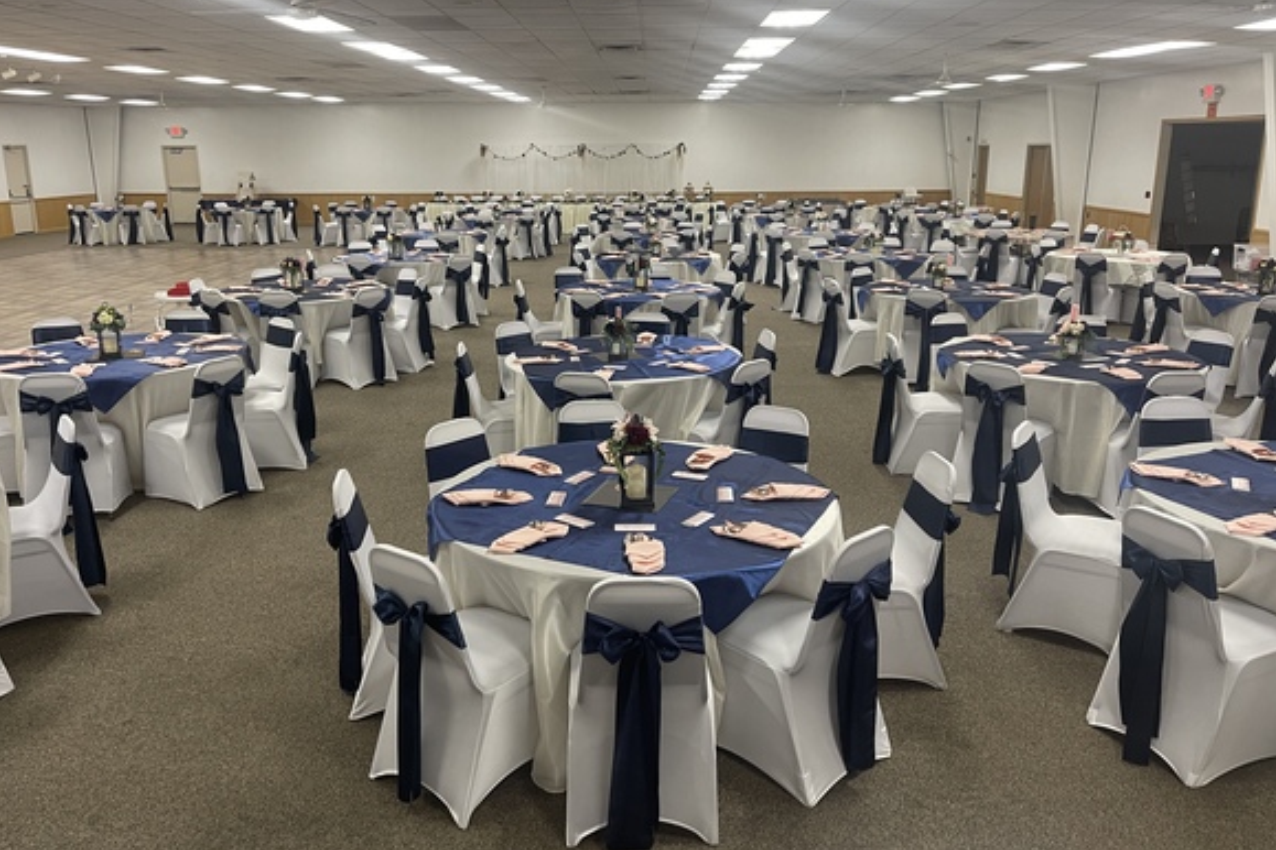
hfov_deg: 65.5
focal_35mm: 28
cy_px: 396
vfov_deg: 46.4
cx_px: 617
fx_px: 992
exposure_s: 1/60
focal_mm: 5.1
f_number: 1.6
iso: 200
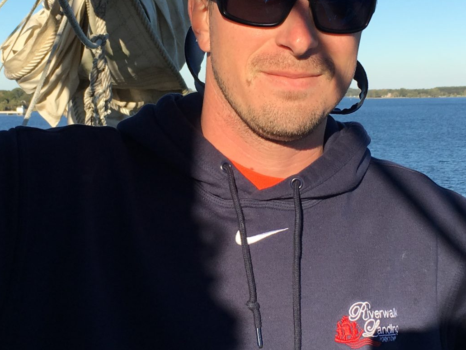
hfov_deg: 27.0
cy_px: 169
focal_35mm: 72
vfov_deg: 20.4
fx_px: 969
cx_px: 222
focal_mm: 4.15
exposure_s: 1/1261
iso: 25
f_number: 2.2
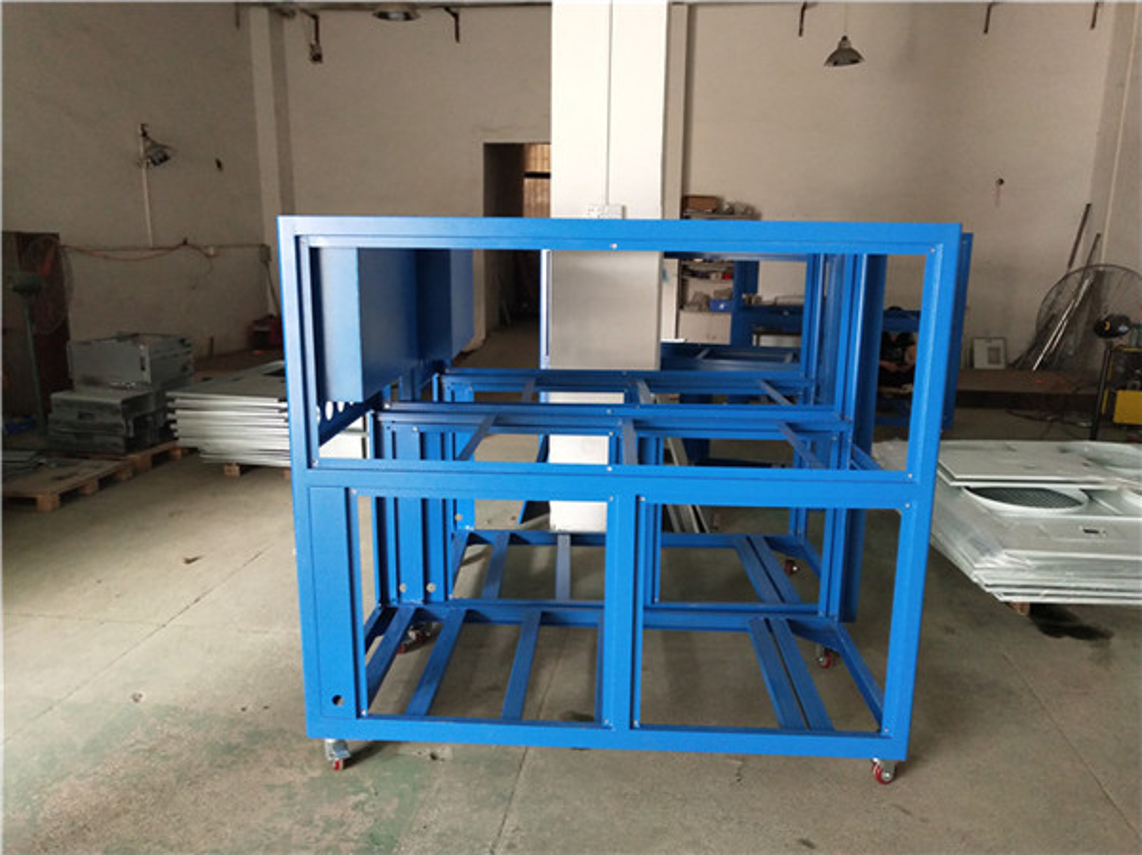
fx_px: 989
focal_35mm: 30
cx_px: 571
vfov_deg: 46.7
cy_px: 428
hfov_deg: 60.0
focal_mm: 3.95
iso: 334
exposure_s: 1/50
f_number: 1.8
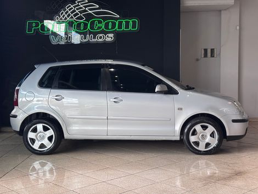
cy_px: 97
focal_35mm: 52
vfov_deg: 28.1
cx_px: 129
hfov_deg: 36.8
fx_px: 388
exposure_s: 1/120
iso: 64
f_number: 1.6
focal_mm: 5.96
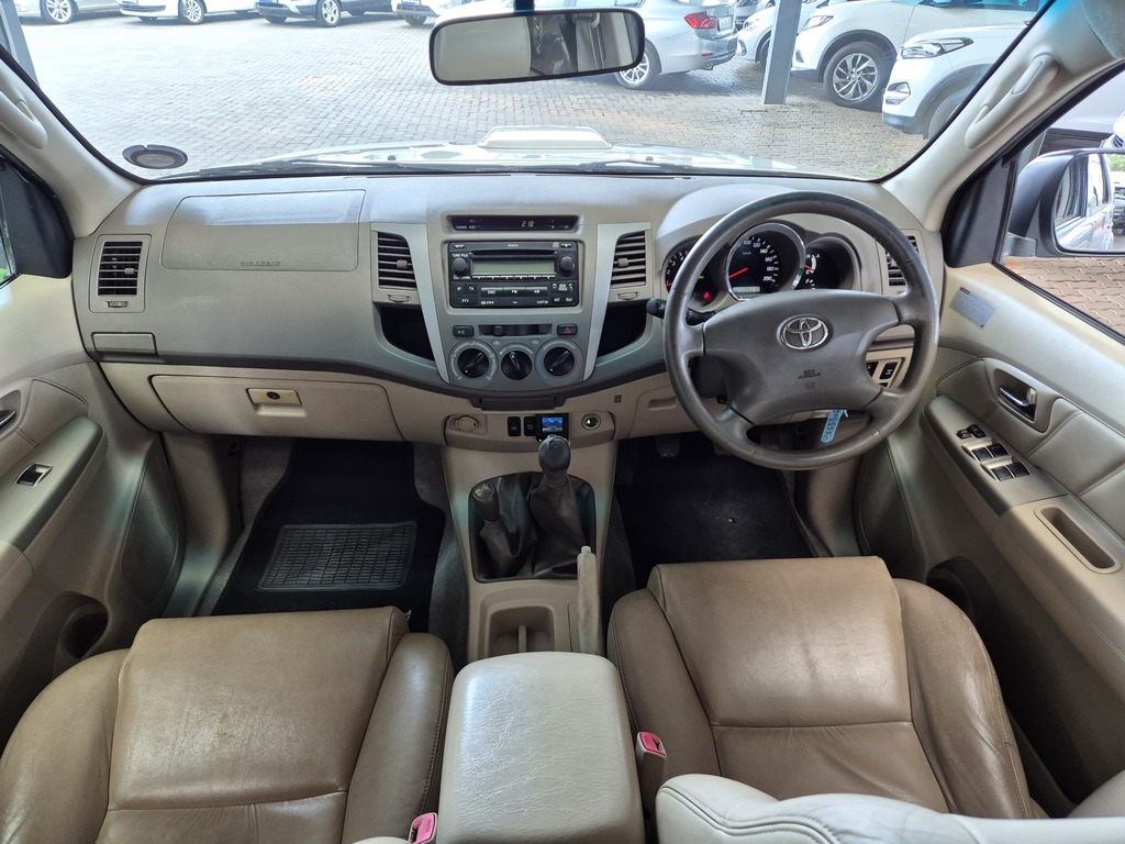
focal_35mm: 23
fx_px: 747
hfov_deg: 73.9
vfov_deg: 58.9
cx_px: 562
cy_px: 422
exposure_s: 1/100
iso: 160
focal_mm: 5.4
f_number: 1.8
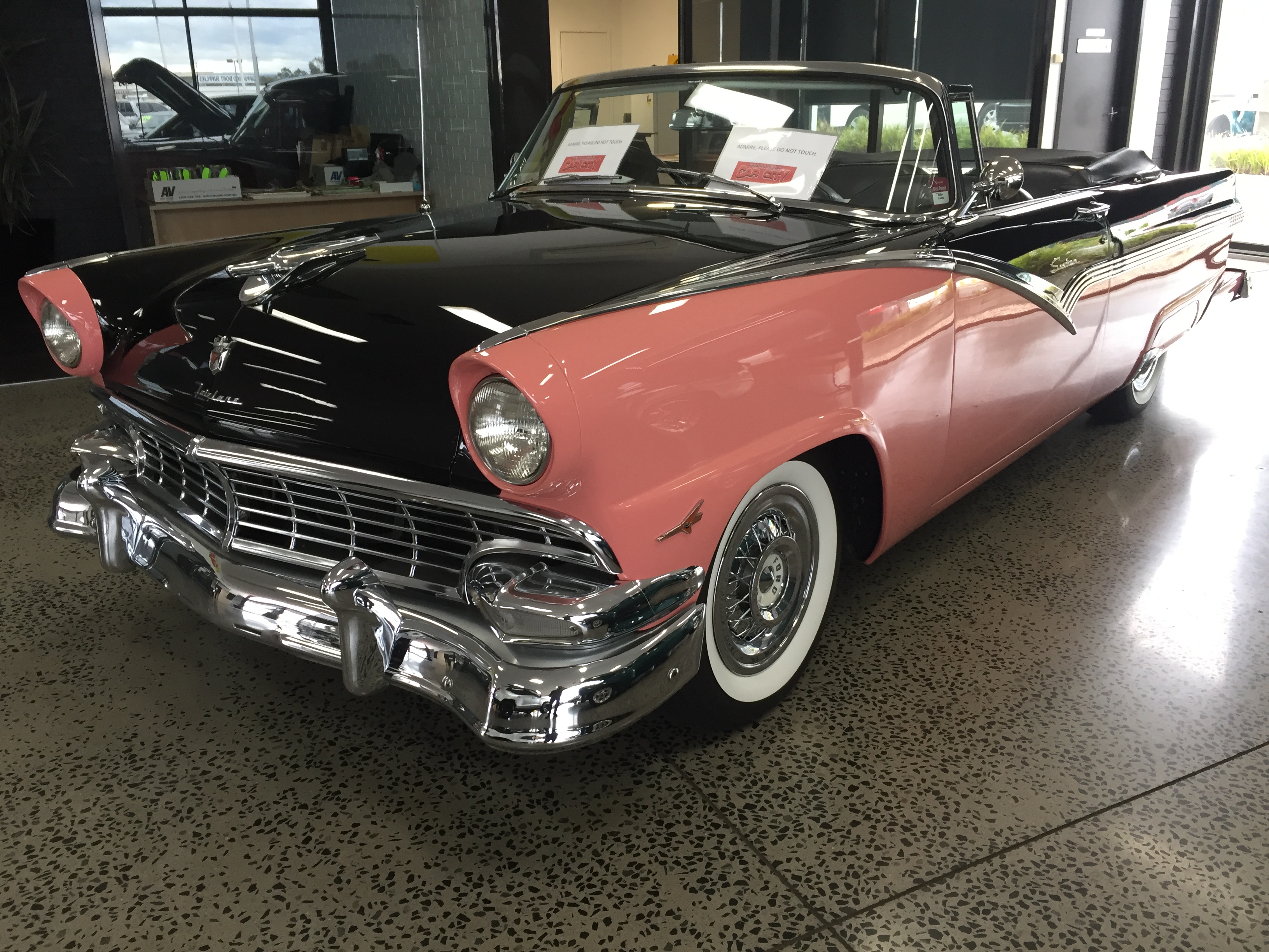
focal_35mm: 29
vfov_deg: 48.2
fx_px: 1063
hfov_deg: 61.7
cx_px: 634
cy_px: 476
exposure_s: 1/33
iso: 100
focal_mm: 4.15
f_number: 2.2
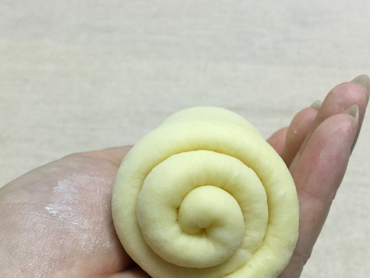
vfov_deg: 33.9
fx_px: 449
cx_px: 171
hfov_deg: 44.7
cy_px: 196
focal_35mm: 42
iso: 80
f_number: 2.2
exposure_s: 1/17
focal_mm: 4.15
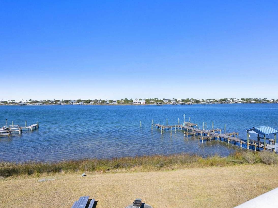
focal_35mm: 19
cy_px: 100
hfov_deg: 85.7
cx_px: 155
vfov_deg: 69.9
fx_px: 149
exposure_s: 1/800
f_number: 11
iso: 400
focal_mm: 16.5
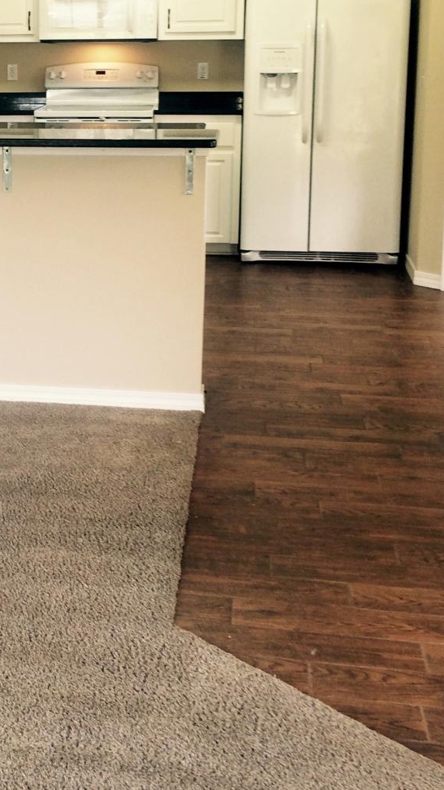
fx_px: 1298
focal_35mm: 62
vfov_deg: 33.5
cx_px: -80
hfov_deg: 18.5
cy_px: 247
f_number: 2.2
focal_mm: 4.15
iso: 40
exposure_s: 1/30
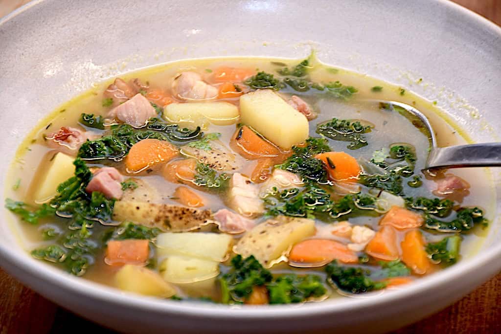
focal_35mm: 195
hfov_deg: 10.5
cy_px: 167
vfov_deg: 7.0
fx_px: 2714
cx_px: 250
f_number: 5.6
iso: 900
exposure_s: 1/60
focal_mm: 130
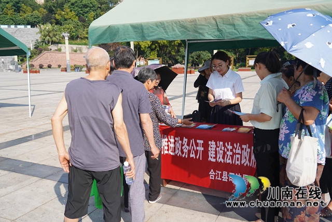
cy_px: 111
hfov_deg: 60.3
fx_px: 286
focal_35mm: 31
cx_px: 166
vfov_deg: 42.3
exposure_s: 1/400
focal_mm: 31
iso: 100
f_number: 4.5
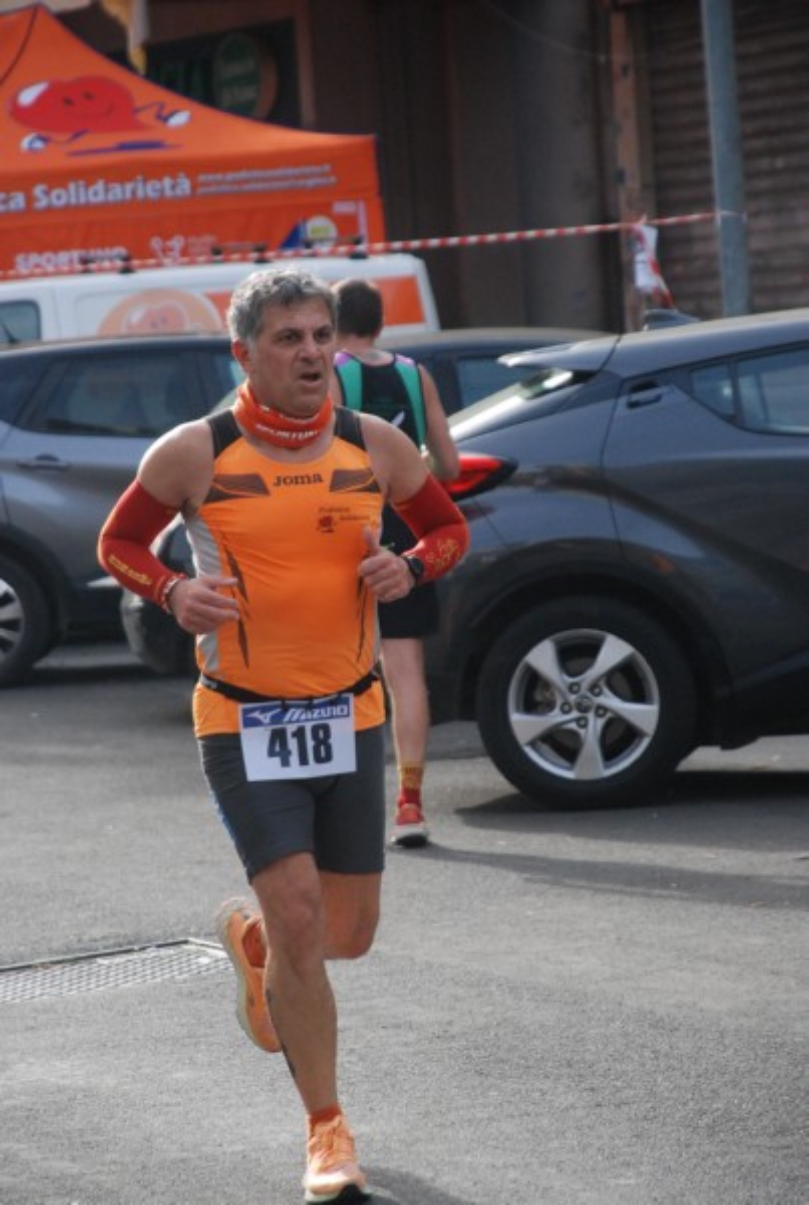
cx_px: 404
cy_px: 602
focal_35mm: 150
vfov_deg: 13.7
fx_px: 5030
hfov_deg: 9.2
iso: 1000
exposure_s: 1/800
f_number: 5.6
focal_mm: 100
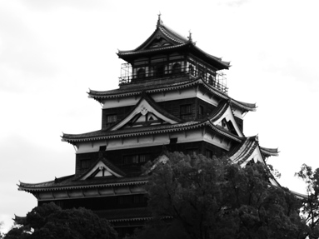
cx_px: 219
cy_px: 227
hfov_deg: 18.3
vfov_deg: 13.7
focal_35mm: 107
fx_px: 986
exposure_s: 1/500
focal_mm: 20
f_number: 4
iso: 200
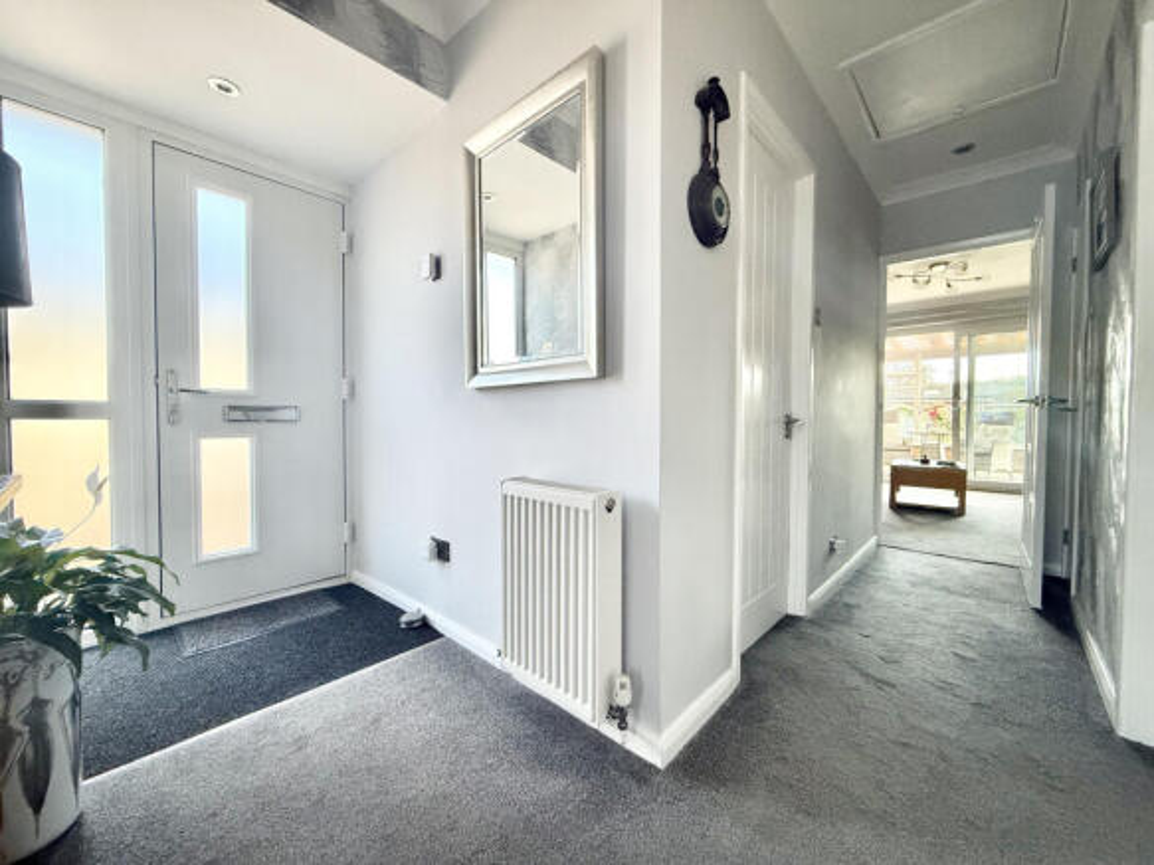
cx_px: 577
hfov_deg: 102.1
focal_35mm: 14
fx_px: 467
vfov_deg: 85.7
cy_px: 432
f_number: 2.2
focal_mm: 2.22
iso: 250
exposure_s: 1/100
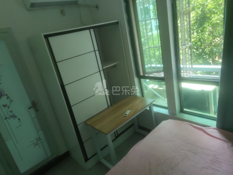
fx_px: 162
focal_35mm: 24
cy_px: 88
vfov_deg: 56.8
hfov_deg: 71.6
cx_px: 116
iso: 60
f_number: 1.69
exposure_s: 1/100
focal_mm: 6.72
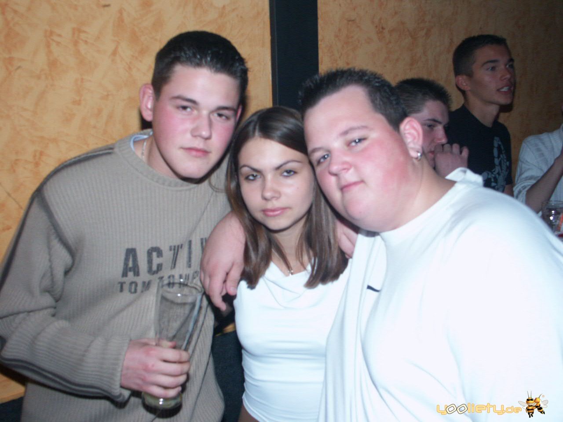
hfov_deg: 49.0
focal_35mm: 38
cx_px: 282
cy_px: 211
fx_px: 618
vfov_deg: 37.7
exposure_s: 1/45
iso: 200
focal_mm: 9.98
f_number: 2.8
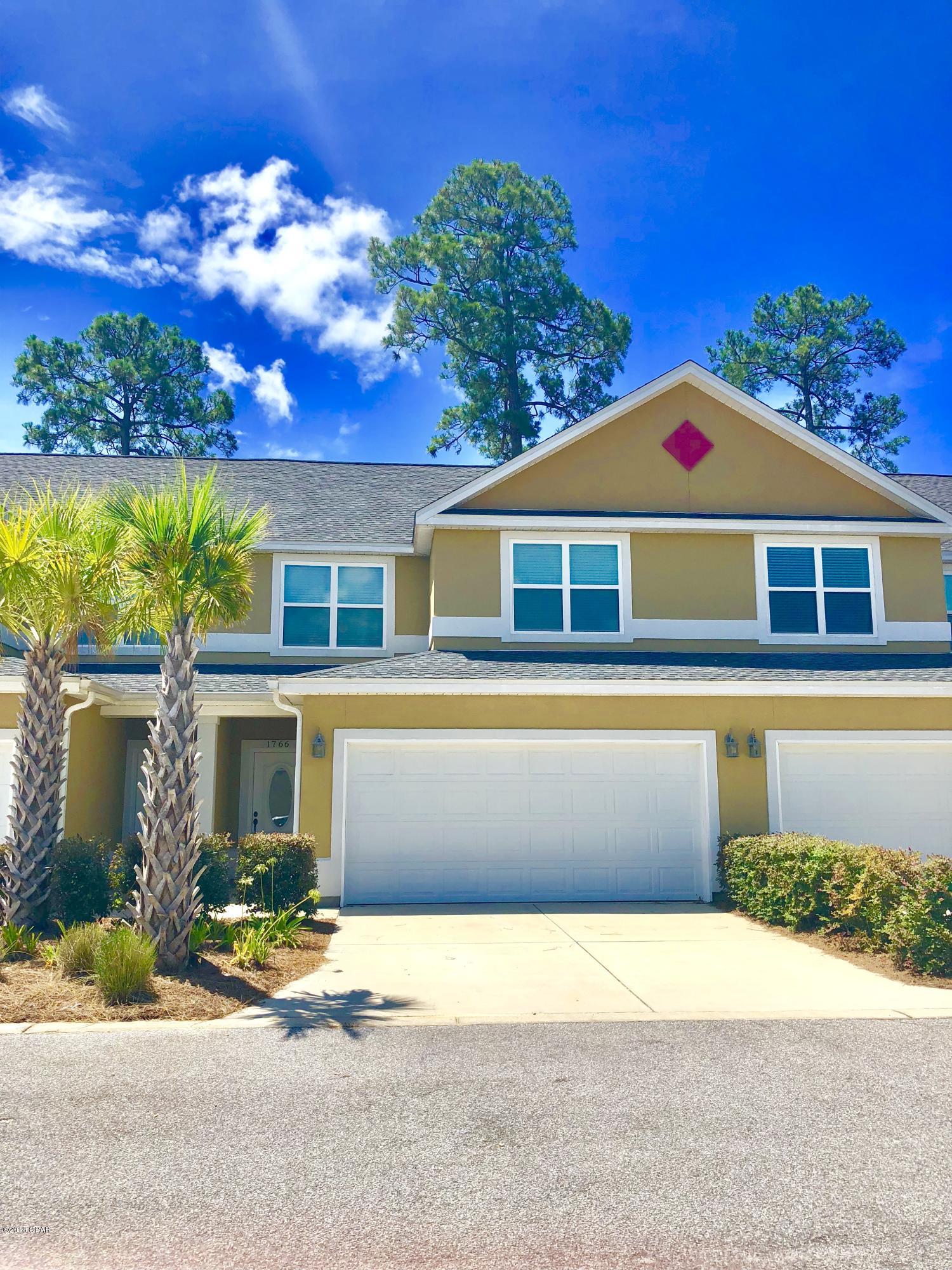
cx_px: 476
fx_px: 1027
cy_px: 635
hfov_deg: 49.7
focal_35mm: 28
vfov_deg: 63.4
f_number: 1.8
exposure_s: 1/2088
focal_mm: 3.99
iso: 20
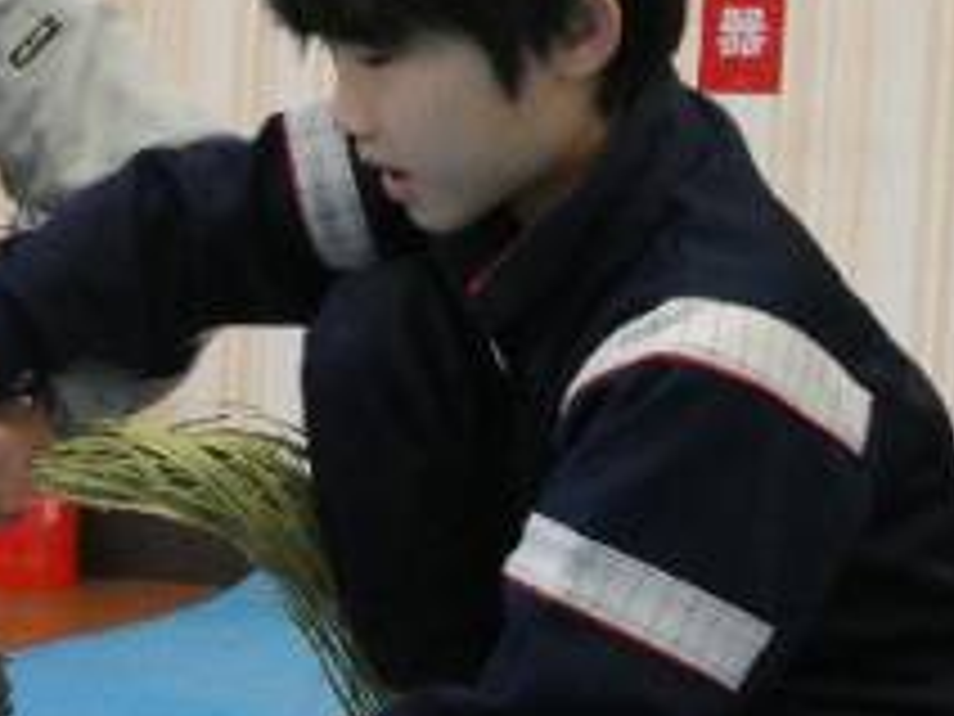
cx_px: -68
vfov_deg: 13.1
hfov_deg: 16.9
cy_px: 493
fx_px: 3114
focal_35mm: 113
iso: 1600
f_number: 3.8
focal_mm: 8.6
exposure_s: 1/80
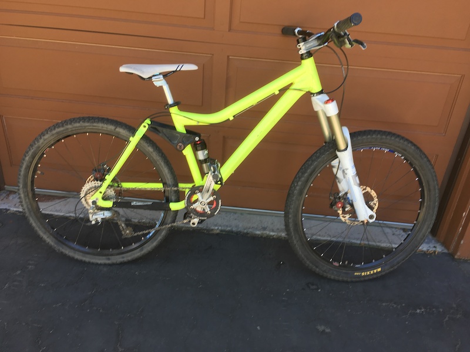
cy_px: 176
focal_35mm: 29
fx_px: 394
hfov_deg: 61.7
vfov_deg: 48.2
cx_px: 235
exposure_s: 1/60
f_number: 2.2
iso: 25
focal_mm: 4.15
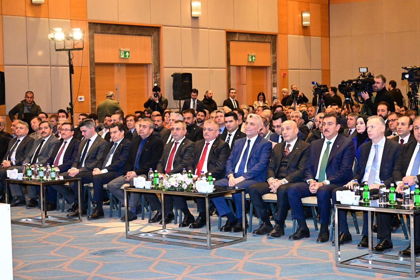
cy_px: 140
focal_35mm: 70
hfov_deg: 28.8
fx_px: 817
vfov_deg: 19.5
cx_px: 210
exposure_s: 1/80
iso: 11400
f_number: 7.1
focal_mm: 70
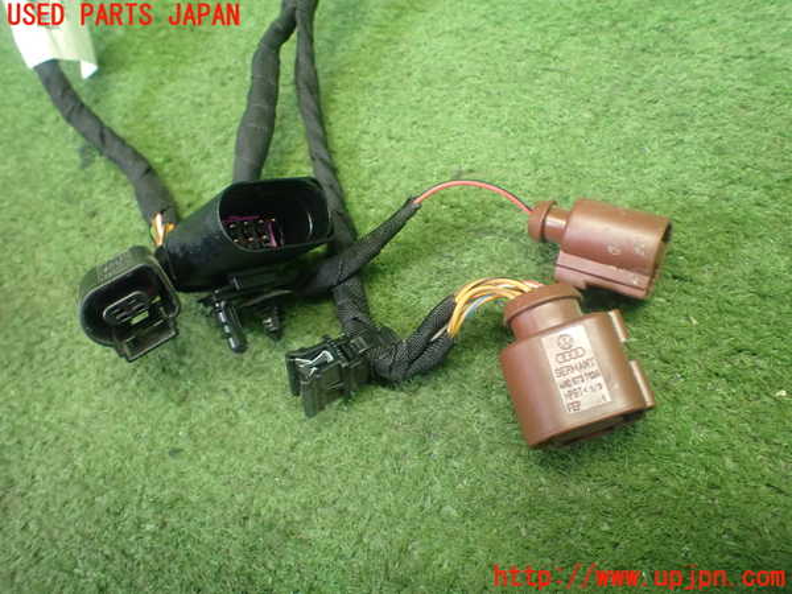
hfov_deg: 60.0
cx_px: 396
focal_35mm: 30
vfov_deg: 46.8
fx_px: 686
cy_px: 297
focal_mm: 5.4
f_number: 2.3
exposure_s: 1/100
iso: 800
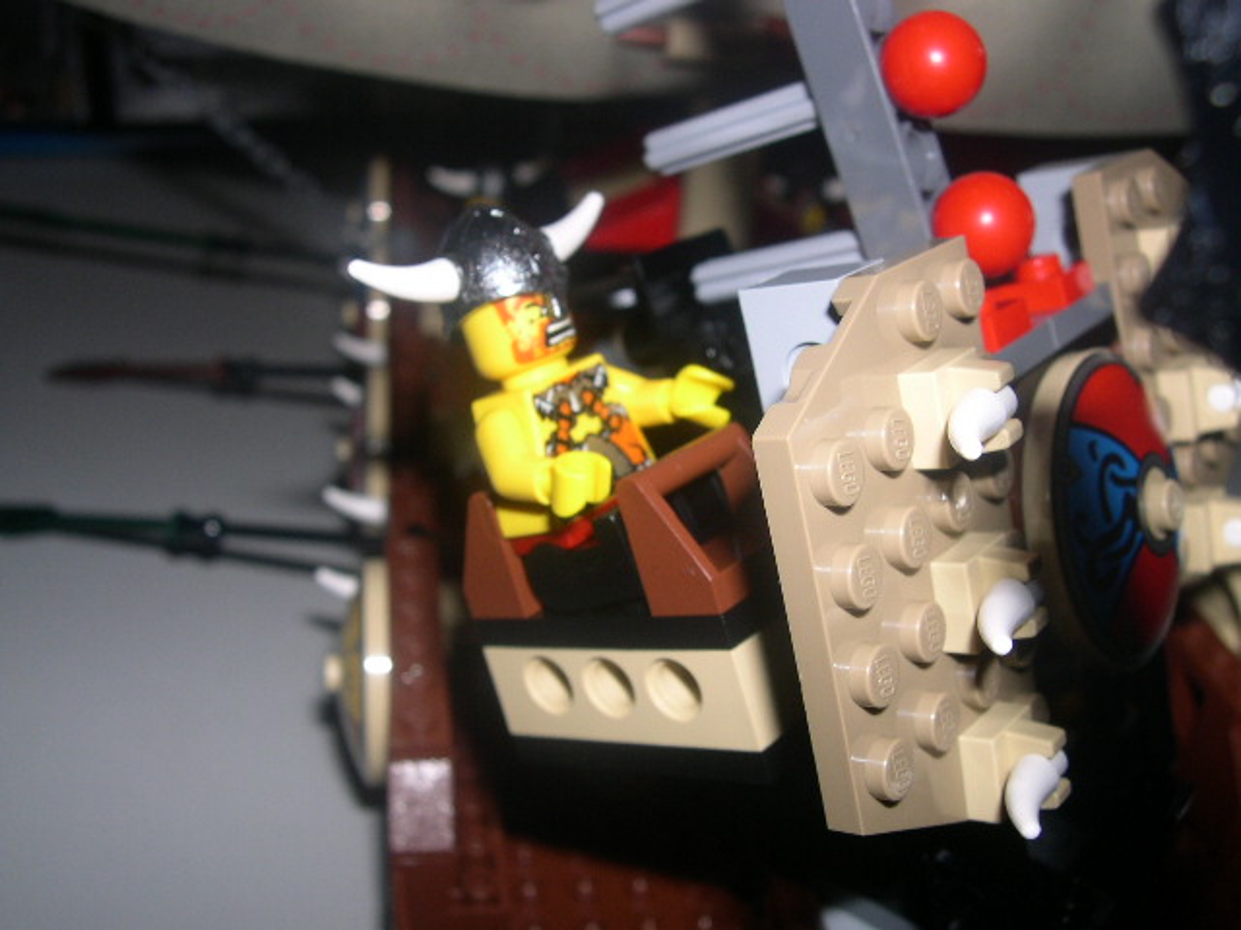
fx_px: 1362
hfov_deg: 49.0
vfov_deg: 37.7
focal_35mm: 38
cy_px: 465
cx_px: 620
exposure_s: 1/60
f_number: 7.6
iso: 100
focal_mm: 8
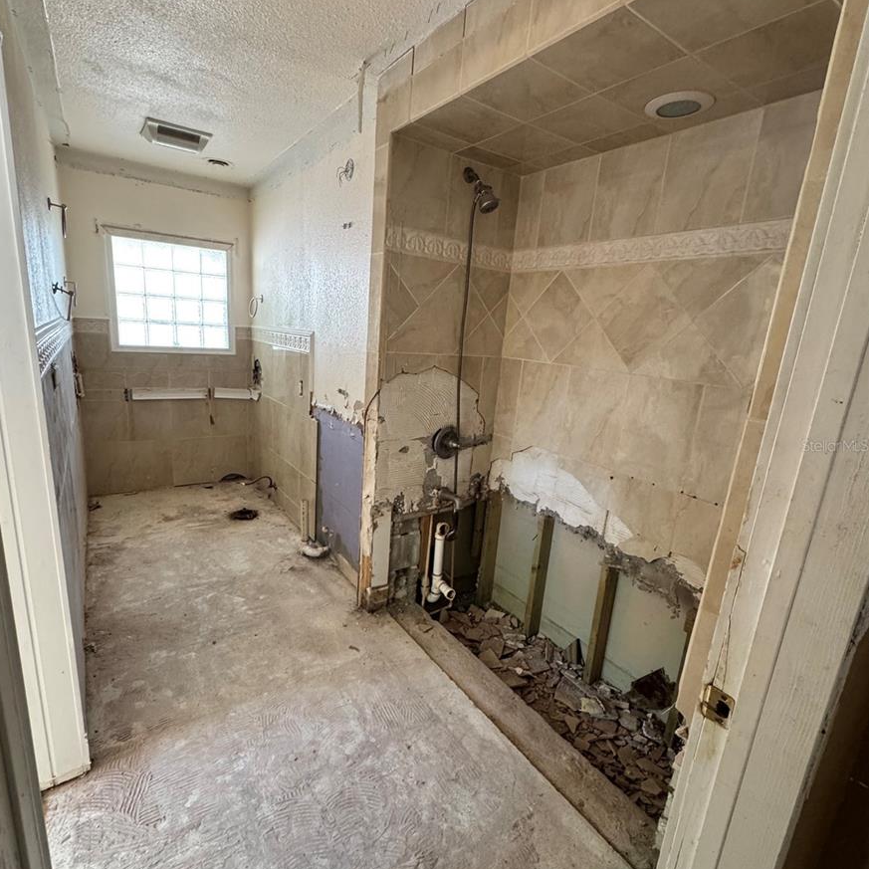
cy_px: 445
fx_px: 483
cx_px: 424
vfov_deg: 84.0
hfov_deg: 84.0
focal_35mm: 17
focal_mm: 2.22
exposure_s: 1/60
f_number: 2.2
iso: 320
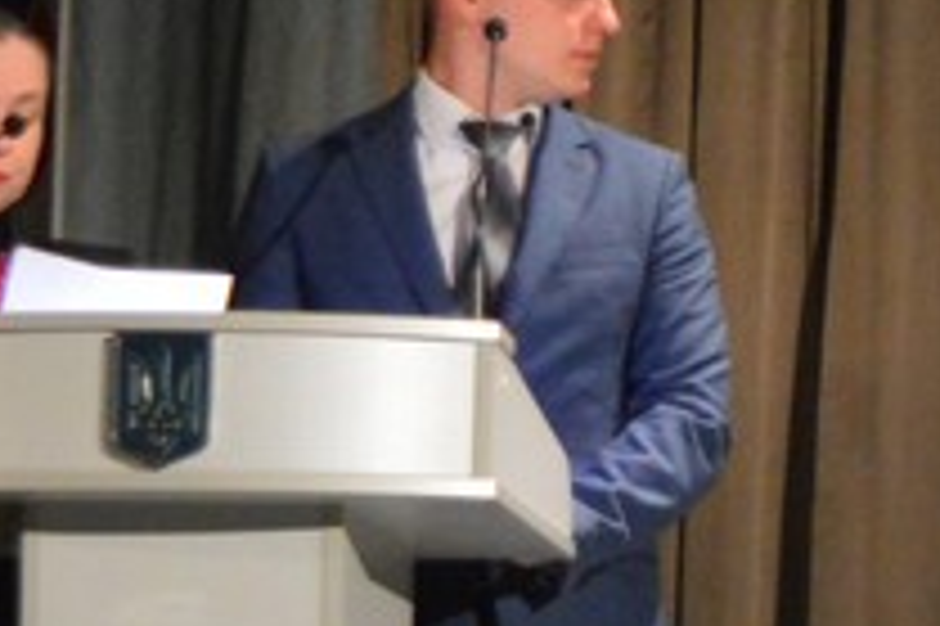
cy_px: 421
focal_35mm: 198
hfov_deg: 9.8
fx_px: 5178
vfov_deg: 6.9
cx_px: 1754
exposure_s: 1/250
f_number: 4
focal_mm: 27
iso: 3200
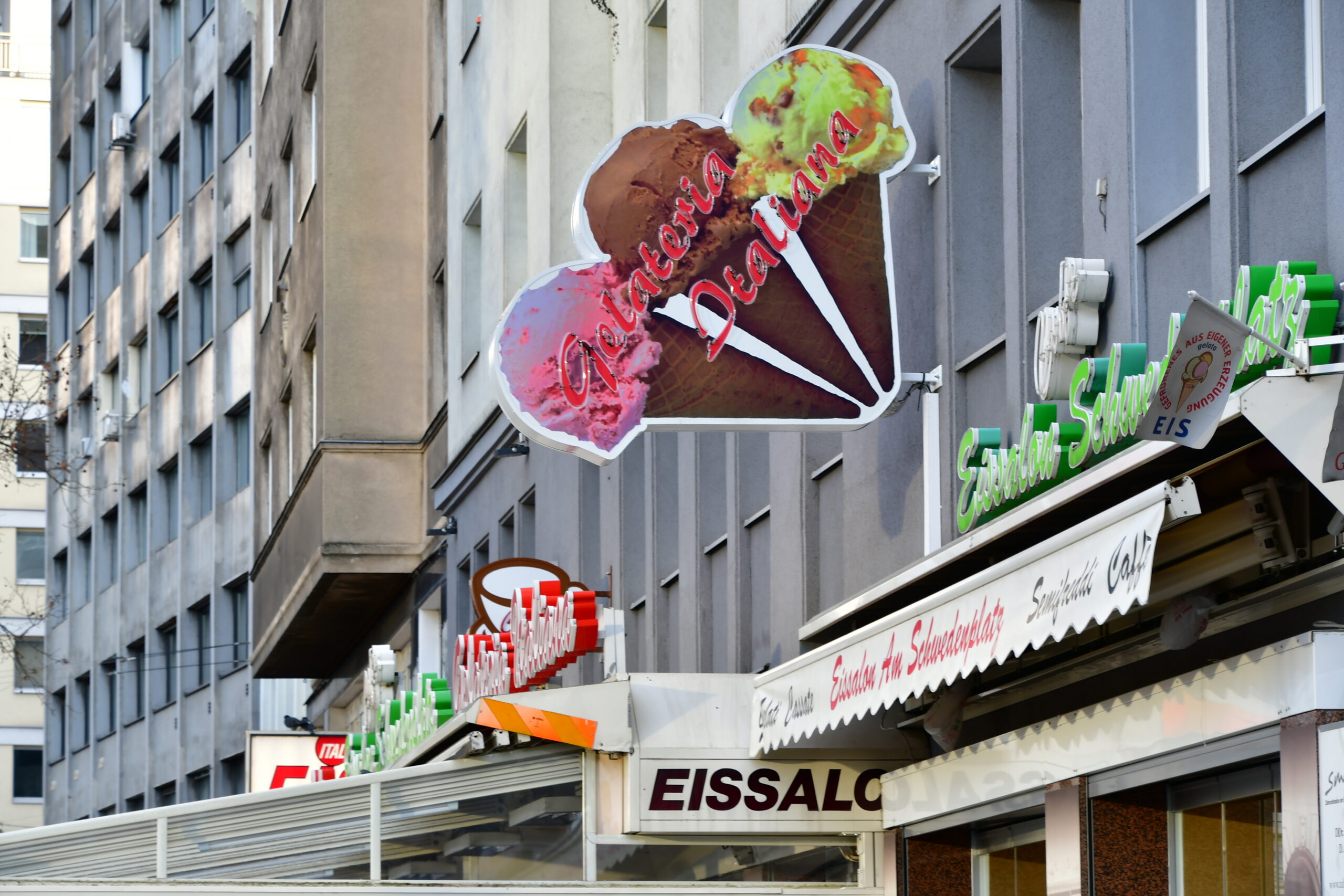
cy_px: 448
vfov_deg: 11.4
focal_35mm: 120
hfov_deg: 17.1
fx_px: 4480
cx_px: 672
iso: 100
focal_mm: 80
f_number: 7.1
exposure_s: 1/50
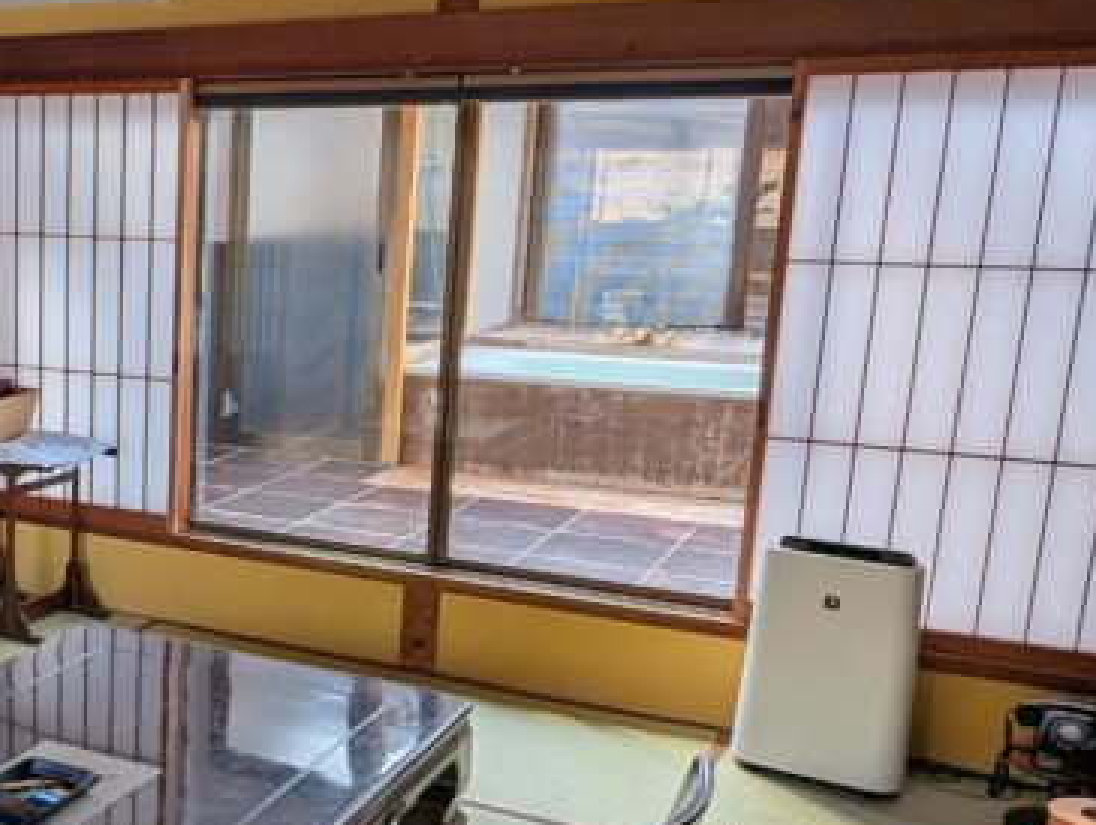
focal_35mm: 45
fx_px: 1427
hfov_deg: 38.2
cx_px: 45
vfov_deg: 32.0
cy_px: 537
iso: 56
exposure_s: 1/199
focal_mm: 2.35
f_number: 2.2
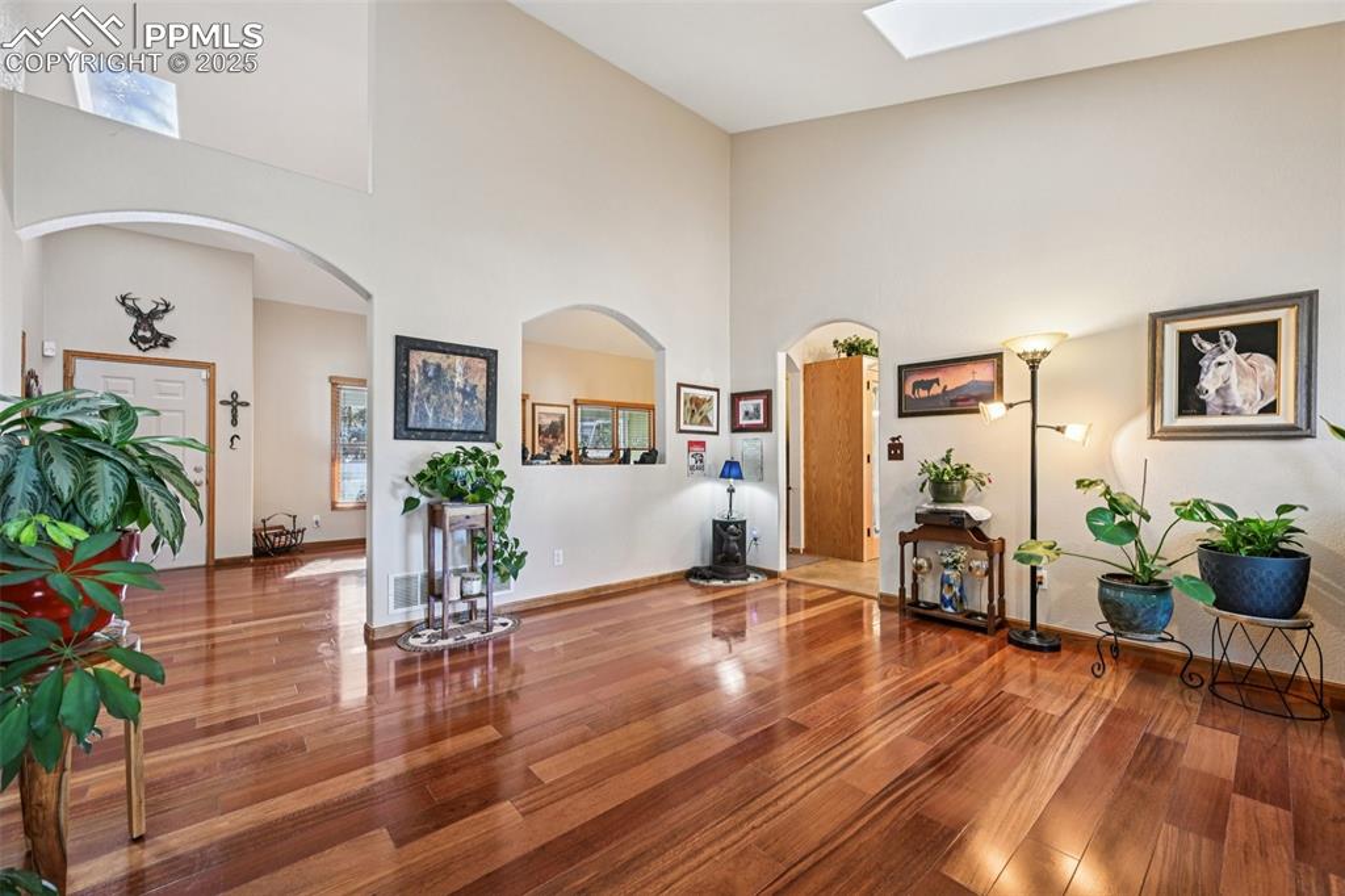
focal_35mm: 14
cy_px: 448
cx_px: 672
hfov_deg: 104.3
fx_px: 523
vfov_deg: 81.2
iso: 400
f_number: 8
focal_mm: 14
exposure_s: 1/10
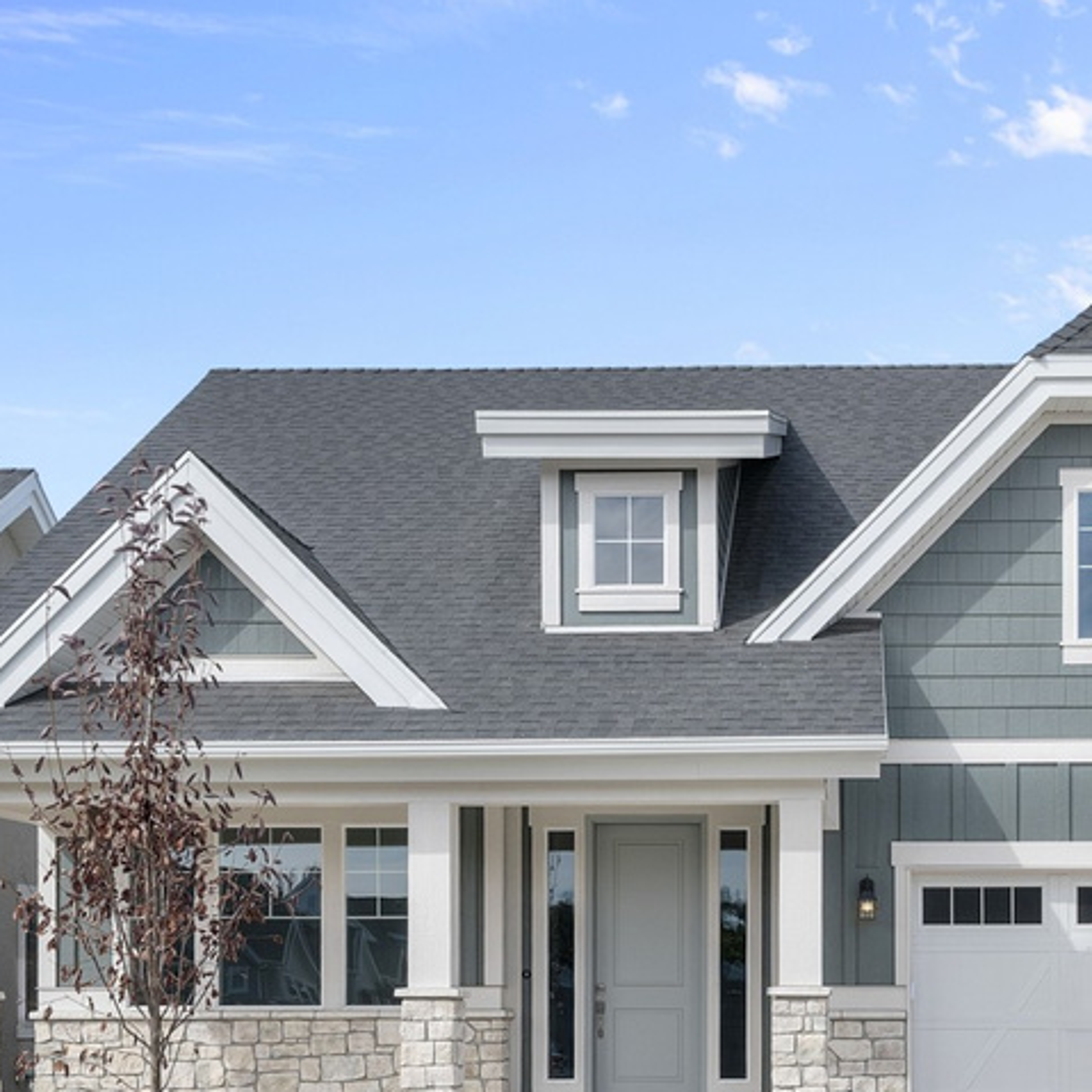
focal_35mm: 49
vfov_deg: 34.3
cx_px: 782
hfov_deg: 34.1
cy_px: 737
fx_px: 1749
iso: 320
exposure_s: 1/200
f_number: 8
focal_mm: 27
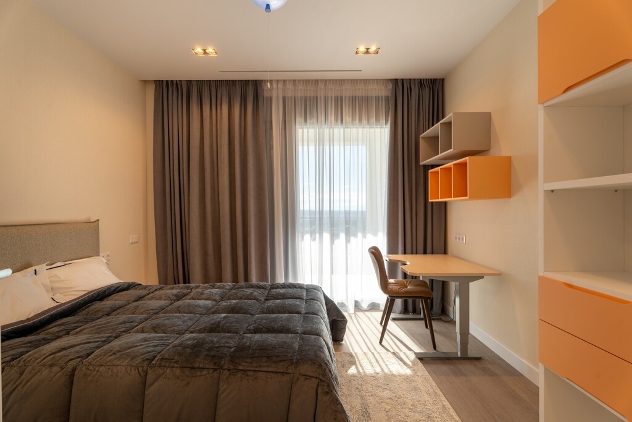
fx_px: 281
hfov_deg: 96.7
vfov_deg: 73.8
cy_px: 211
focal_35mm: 16
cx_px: 316
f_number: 8
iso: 320
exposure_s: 1/250
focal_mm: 16
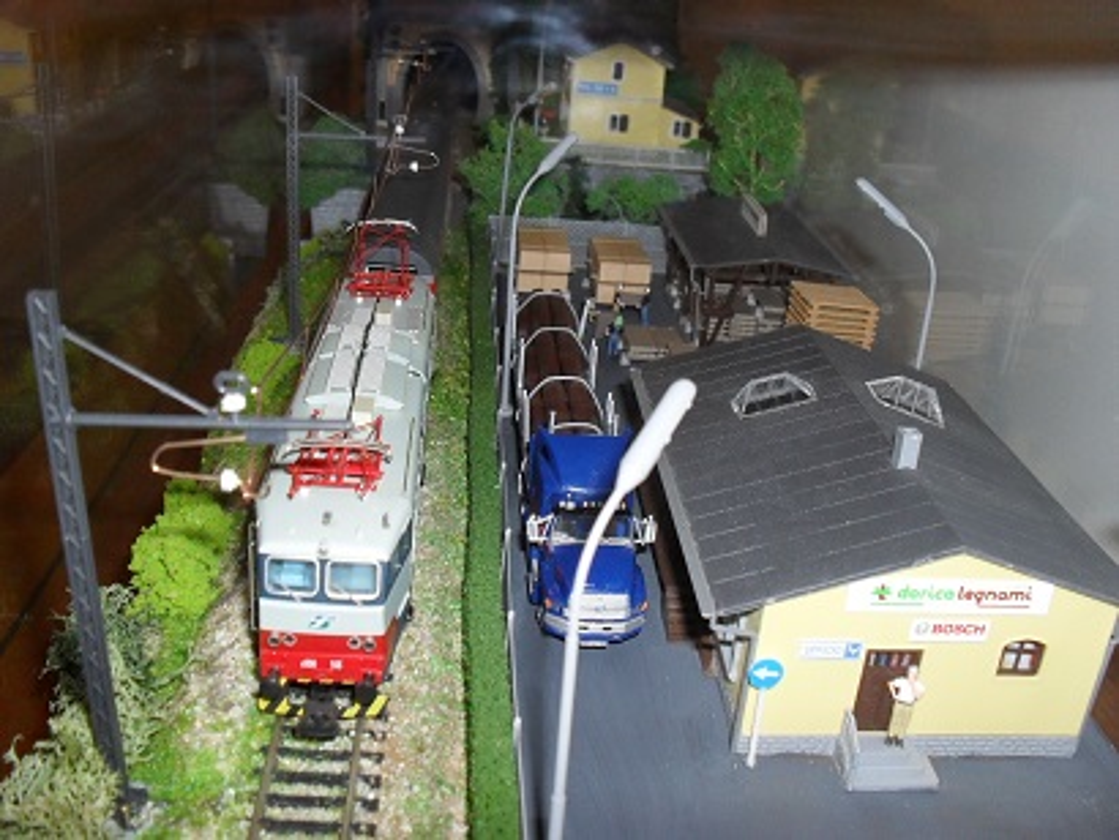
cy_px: 420
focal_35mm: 35
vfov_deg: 40.7
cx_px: 560
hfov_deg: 52.6
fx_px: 1132
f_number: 3.2
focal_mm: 6.3
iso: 200
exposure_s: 1/45
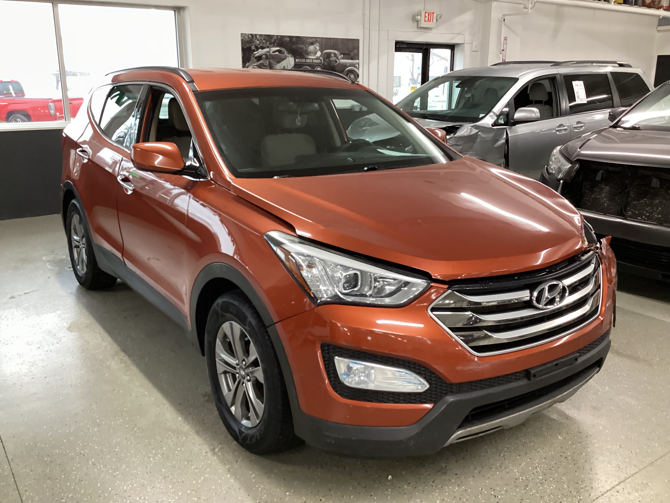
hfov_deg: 58.4
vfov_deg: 45.4
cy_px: 252
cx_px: 335
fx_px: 600
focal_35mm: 31
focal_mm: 3.3
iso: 320
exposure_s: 1/40
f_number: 2.4
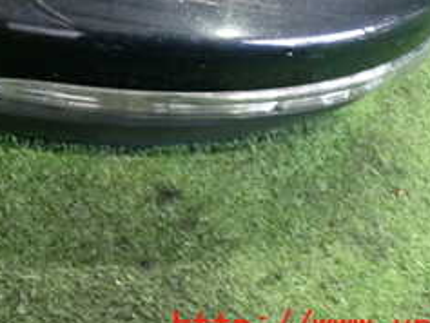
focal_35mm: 76
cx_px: 38
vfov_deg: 18.5
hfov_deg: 24.8
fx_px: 945
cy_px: -56
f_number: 2.3
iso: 800
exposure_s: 1/30
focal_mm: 5.4
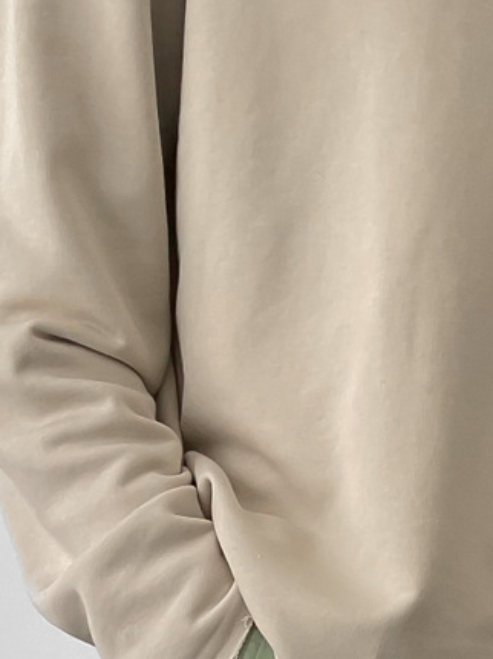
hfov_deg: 13.6
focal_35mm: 108
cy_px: 1200
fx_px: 2053
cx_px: 452
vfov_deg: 15.5
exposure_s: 1/120
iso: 40
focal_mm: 3
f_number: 1.8
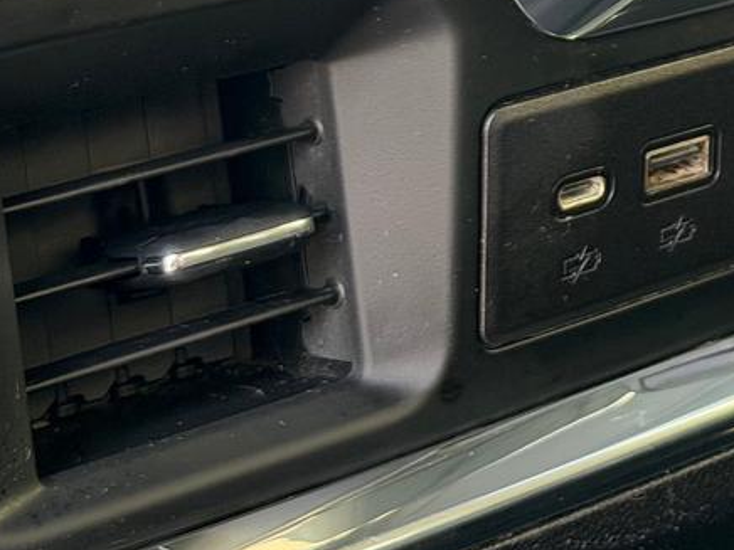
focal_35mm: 141
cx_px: 768
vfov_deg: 10.3
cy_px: -160
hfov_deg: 13.8
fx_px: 2990
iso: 160
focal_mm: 6.76
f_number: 1.78
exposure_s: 1/70
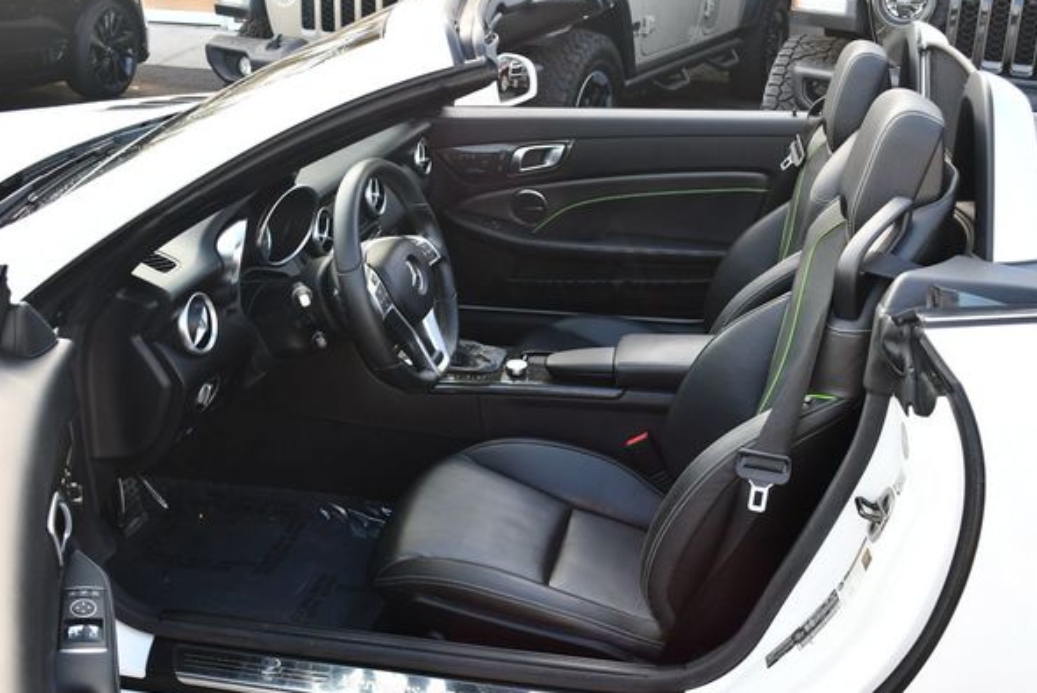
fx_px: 1124
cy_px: 353
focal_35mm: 39
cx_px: 535
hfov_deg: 49.5
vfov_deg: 34.3
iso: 400
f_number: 5
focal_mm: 18
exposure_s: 1/250
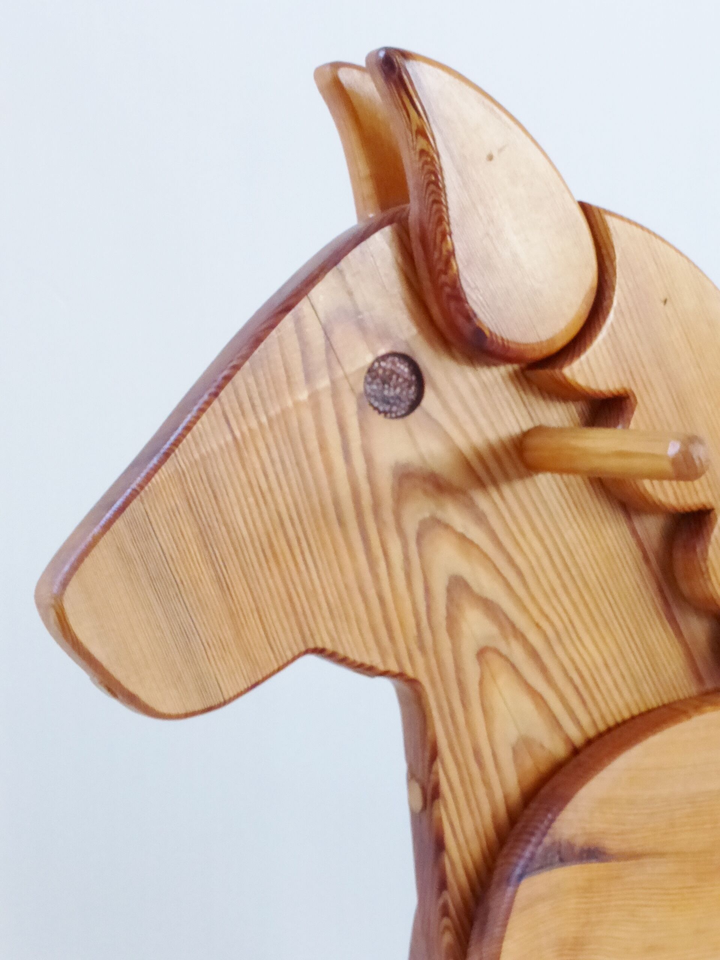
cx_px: 360
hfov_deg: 17.4
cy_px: 480
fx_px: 2357
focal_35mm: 85
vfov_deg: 23.0
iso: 800
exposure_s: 1/50
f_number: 5.1
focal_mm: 14.2
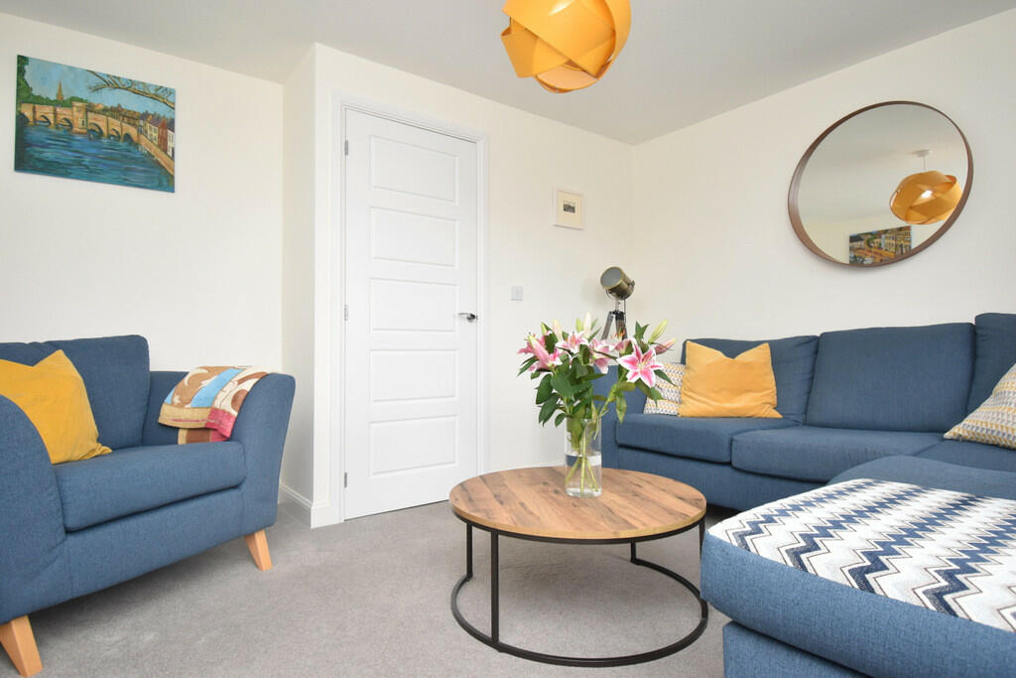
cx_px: 508
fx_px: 550
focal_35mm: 20
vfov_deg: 63.2
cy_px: 339
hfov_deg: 85.4
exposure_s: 1/100
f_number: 4.8
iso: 400
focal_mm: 13
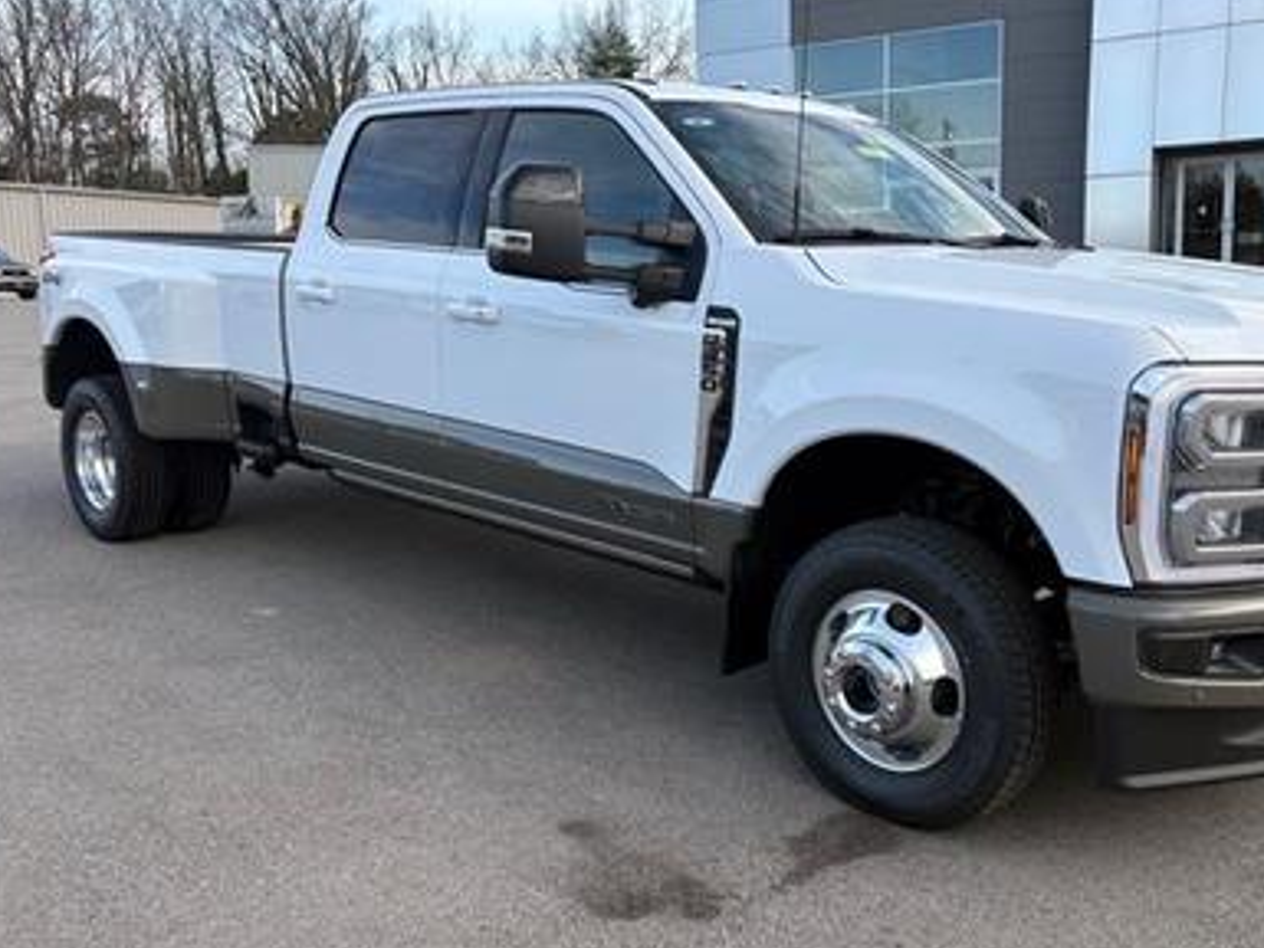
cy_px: 489
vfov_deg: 41.8
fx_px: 1242
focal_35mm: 34
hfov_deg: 53.7
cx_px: 729
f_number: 1.6
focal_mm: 5.96
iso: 50
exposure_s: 1/635
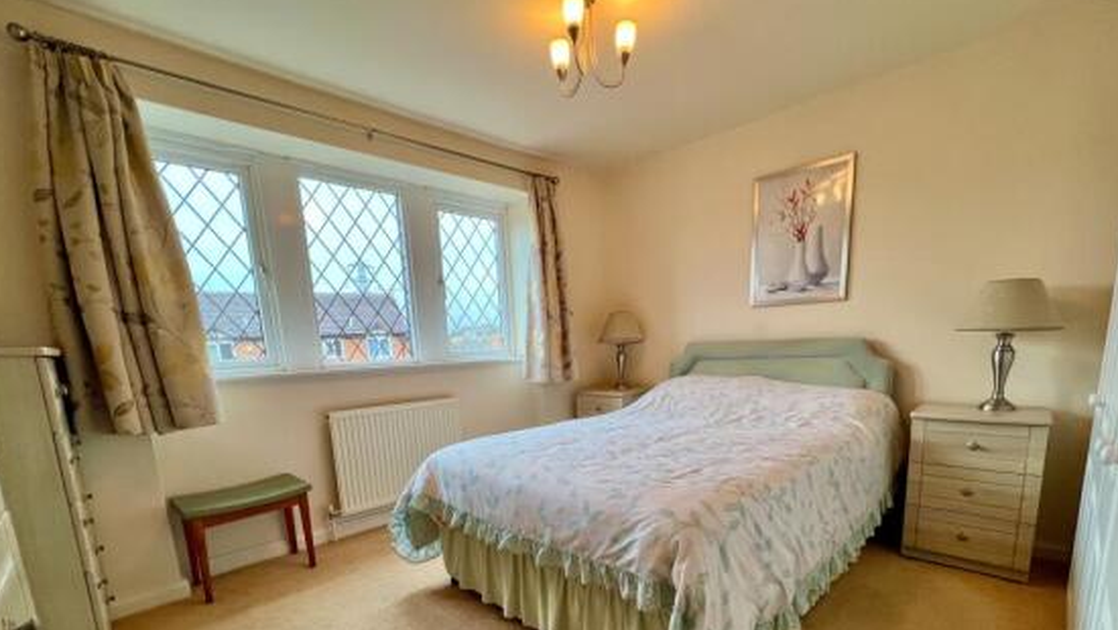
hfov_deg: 102.9
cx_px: 580
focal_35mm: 15
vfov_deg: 68.2
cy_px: 432
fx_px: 445
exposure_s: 1/100
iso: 100
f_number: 1.8
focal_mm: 1.57
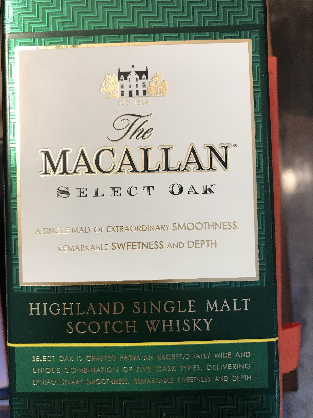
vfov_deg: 63.4
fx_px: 338
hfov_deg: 49.7
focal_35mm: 28
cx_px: 156
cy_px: 209
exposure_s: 1/30
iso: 40
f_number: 1.8
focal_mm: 3.99
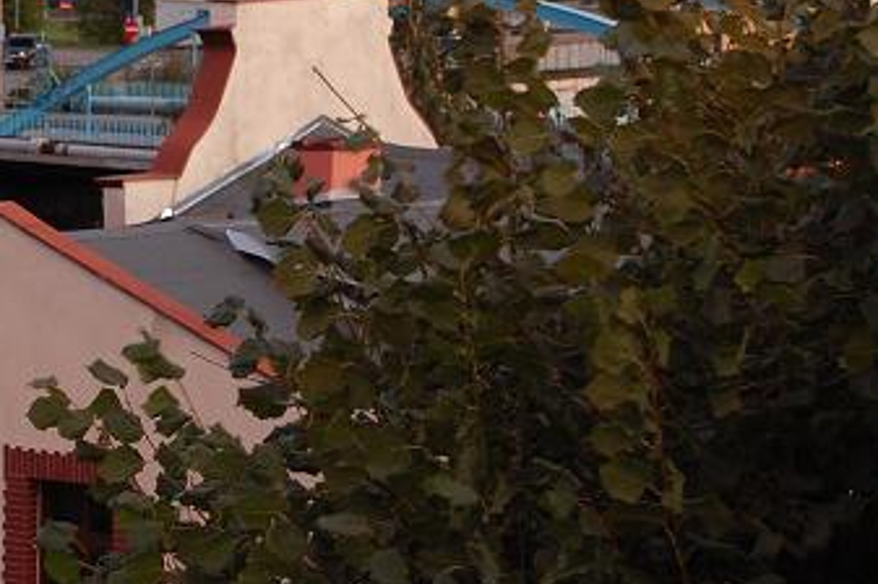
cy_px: -47
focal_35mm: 184
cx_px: -26
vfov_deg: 7.4
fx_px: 4486
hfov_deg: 11.1
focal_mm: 55
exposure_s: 1/30
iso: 450
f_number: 5.6
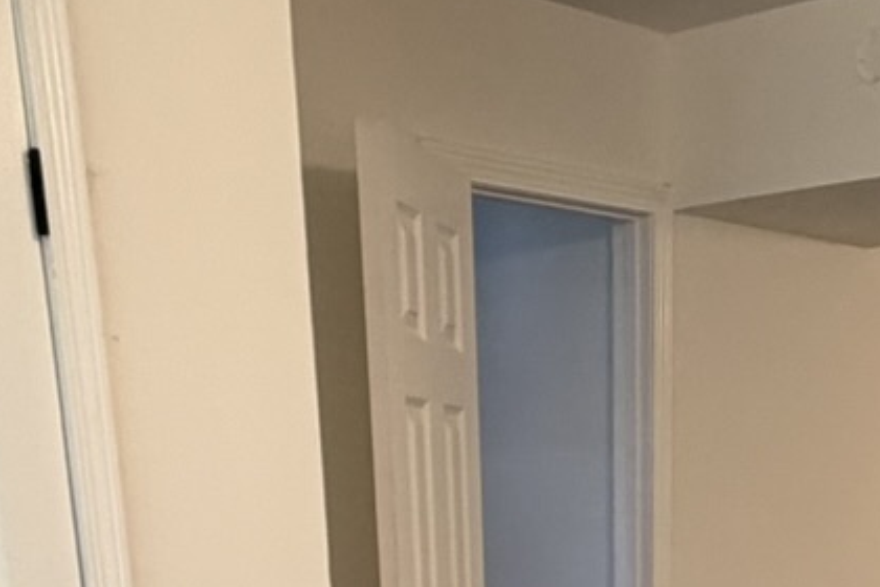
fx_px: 1735
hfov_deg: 28.1
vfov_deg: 14.9
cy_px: 1249
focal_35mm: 71
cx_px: 656
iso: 200
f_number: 2.2
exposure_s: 1/60
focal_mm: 2.22
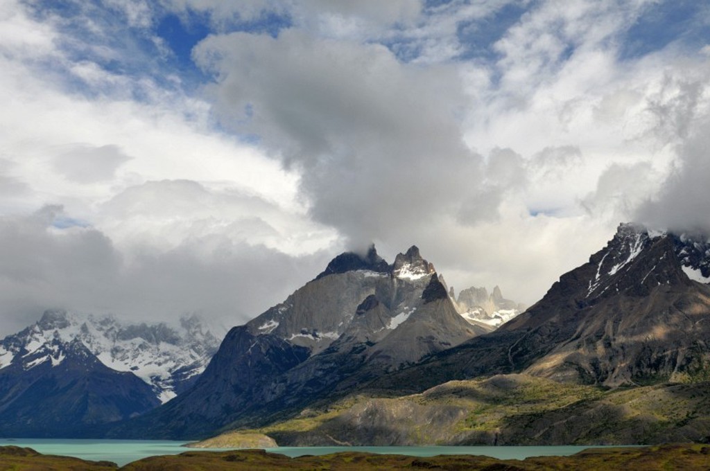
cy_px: 236
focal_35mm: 36
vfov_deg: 36.8
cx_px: 355
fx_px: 709
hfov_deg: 53.2
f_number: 4.5
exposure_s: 1/1250
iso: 200
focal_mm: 24
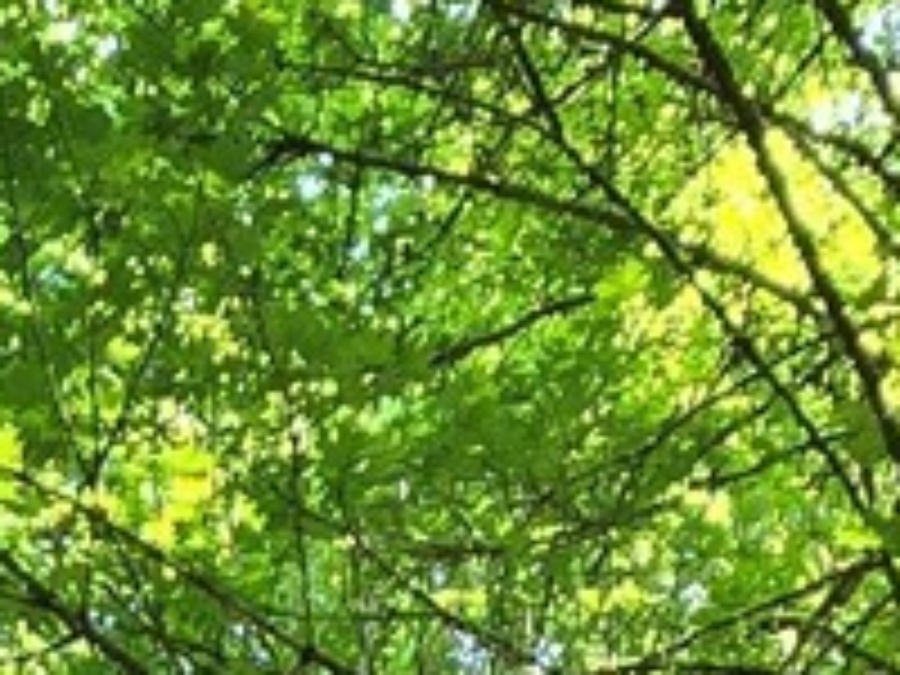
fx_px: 2704
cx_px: 400
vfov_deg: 9.1
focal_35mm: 104
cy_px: 2385
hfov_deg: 18.9
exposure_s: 1/120
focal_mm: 2.2
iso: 80
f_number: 2.2
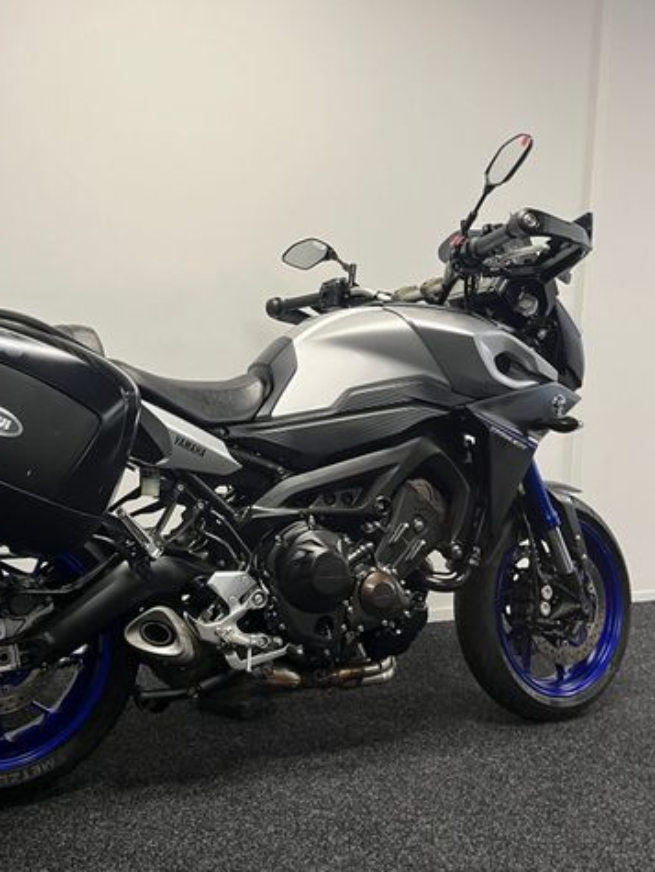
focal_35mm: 35
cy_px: 435
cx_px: 187
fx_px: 882
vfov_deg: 52.6
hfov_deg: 39.9
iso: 80
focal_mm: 5.1
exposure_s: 1/50
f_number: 1.6
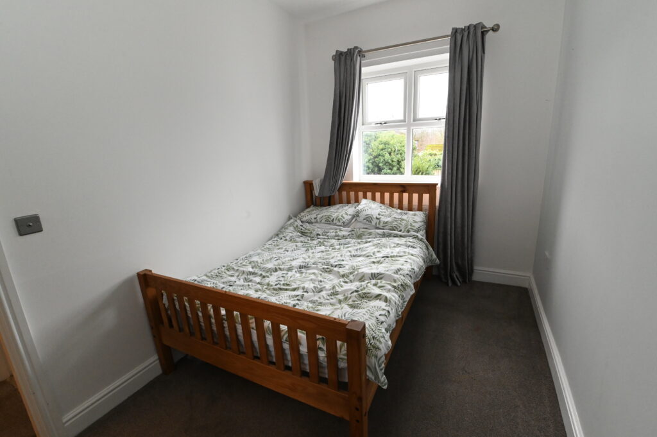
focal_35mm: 15
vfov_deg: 77.2
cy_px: 218
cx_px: 328
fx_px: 274
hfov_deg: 100.4
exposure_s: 1/125
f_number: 10
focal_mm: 15
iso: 5000
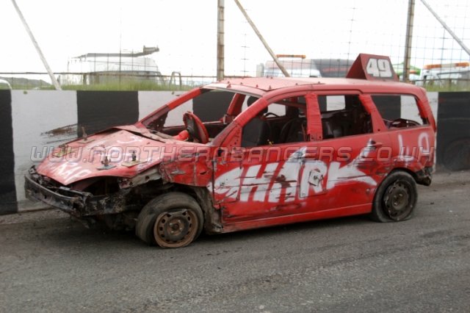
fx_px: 665
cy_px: 156
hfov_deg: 38.9
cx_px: 235
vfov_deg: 26.5
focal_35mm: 51
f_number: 4.5
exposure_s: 1/500
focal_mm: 34
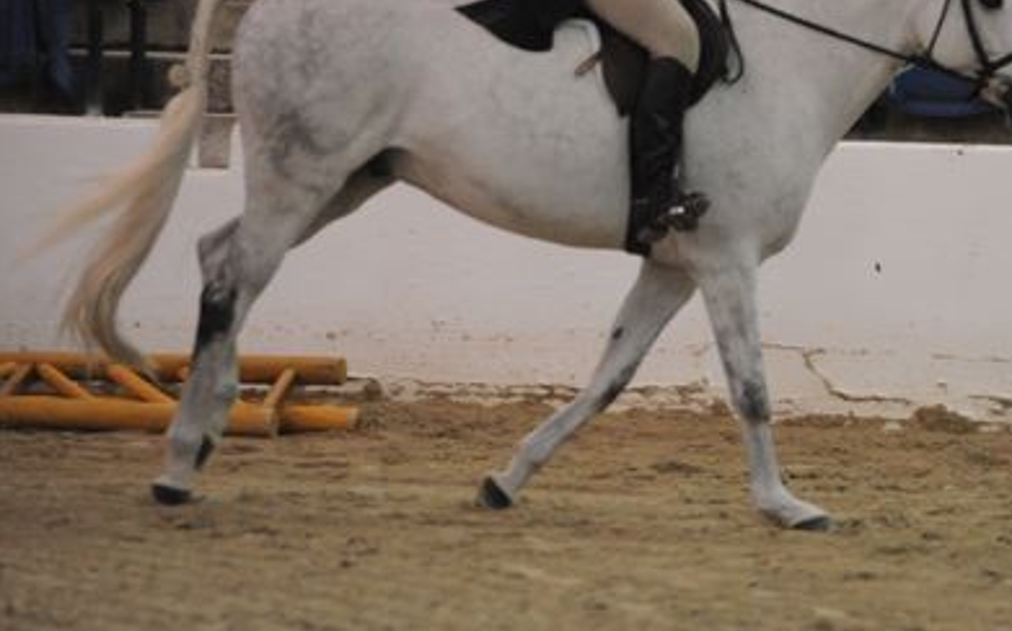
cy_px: 127
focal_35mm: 250
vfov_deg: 5.2
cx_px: 720
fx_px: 6892
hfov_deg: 8.4
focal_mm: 150
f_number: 2.8
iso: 6400
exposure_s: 1/500
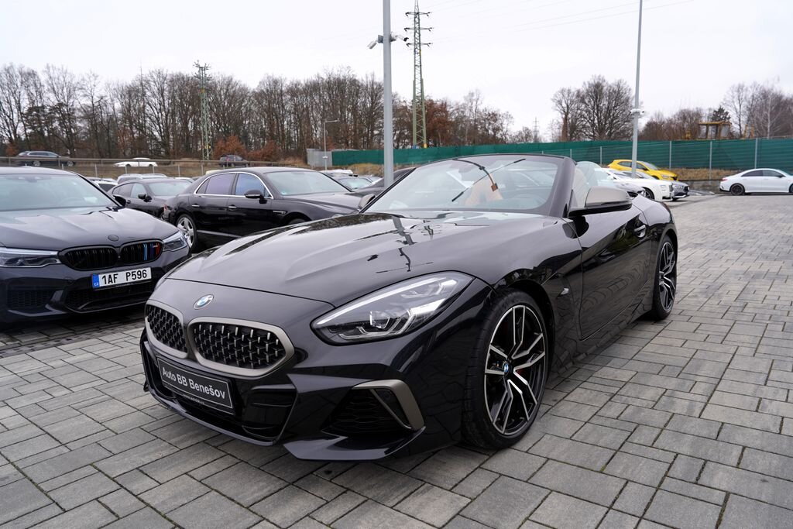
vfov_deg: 53.1
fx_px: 529
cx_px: 396
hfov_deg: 73.7
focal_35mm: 24
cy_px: 264
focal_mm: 24
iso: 100
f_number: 5.6
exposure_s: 1/125
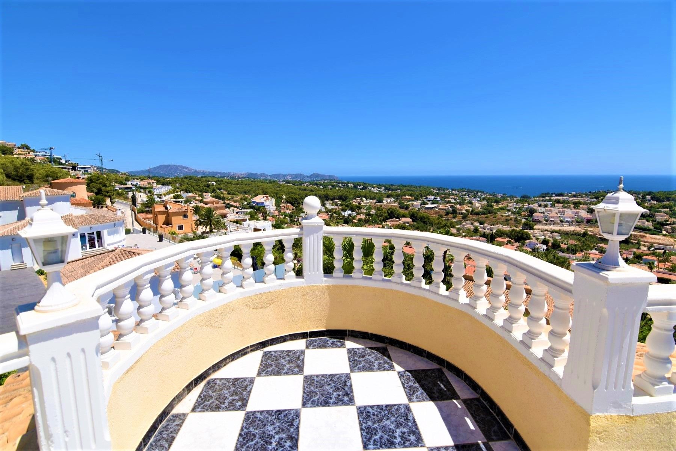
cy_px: 226
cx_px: 338
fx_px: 310
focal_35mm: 16
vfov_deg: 72.1
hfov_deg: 95.0
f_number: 5.6
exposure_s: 1/800
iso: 100
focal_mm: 11
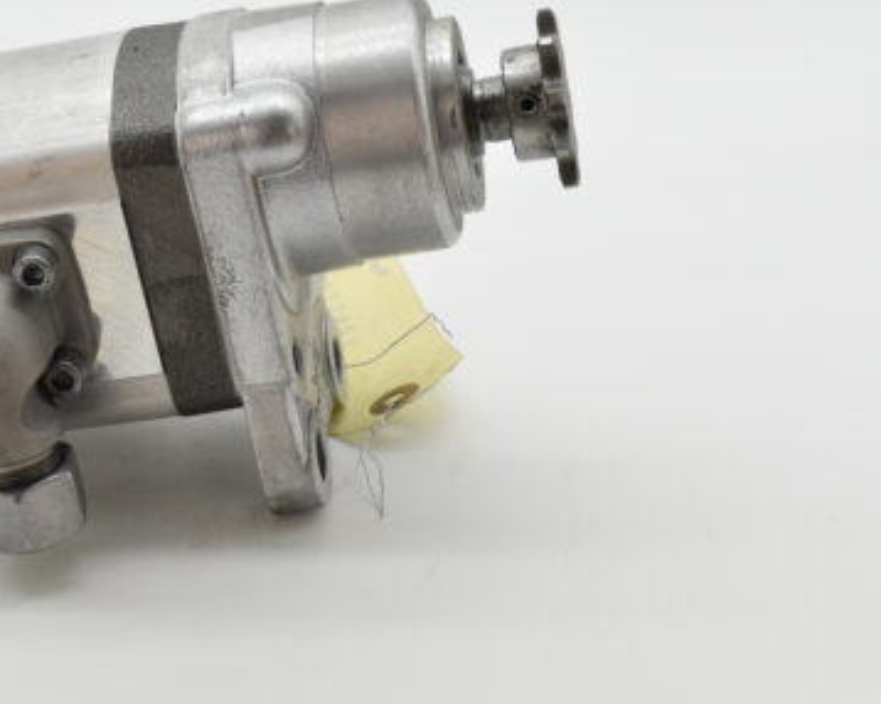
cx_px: 145
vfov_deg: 18.0
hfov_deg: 22.1
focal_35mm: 85
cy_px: 313
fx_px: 2215
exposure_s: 1/1250
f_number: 8
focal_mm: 36
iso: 1600
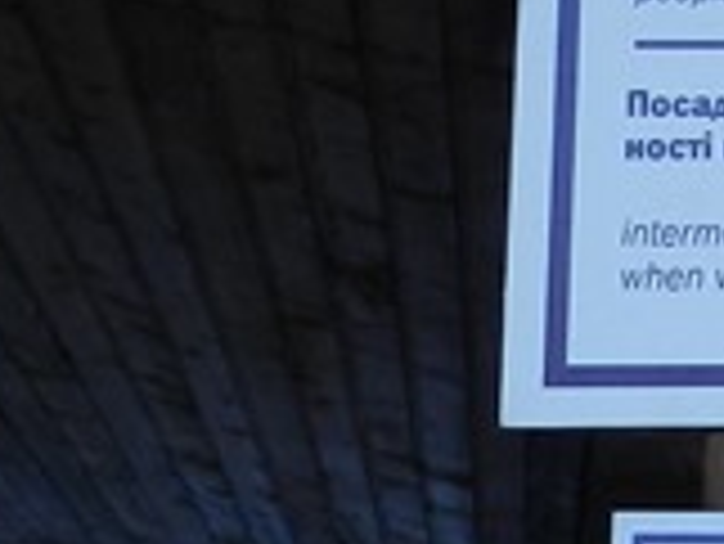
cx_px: 1156
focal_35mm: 146
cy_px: 117
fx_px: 3056
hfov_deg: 12.7
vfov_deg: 10.1
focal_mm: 4
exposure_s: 1/250
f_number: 3.4
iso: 160
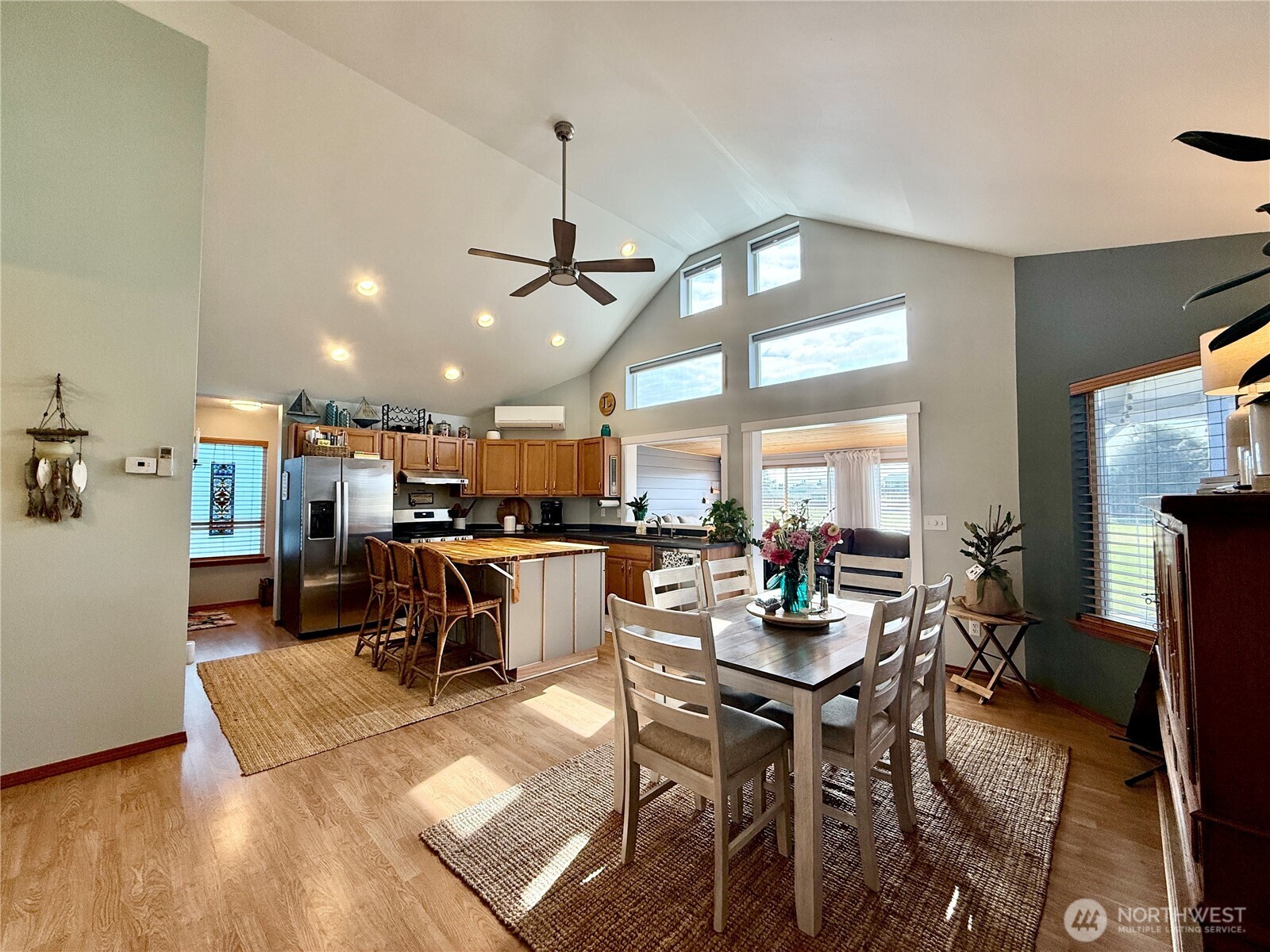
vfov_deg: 85.7
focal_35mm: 14
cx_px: 635
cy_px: 476
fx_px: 514
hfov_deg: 102.1
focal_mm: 2.22
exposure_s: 1/120
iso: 125
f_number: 2.2
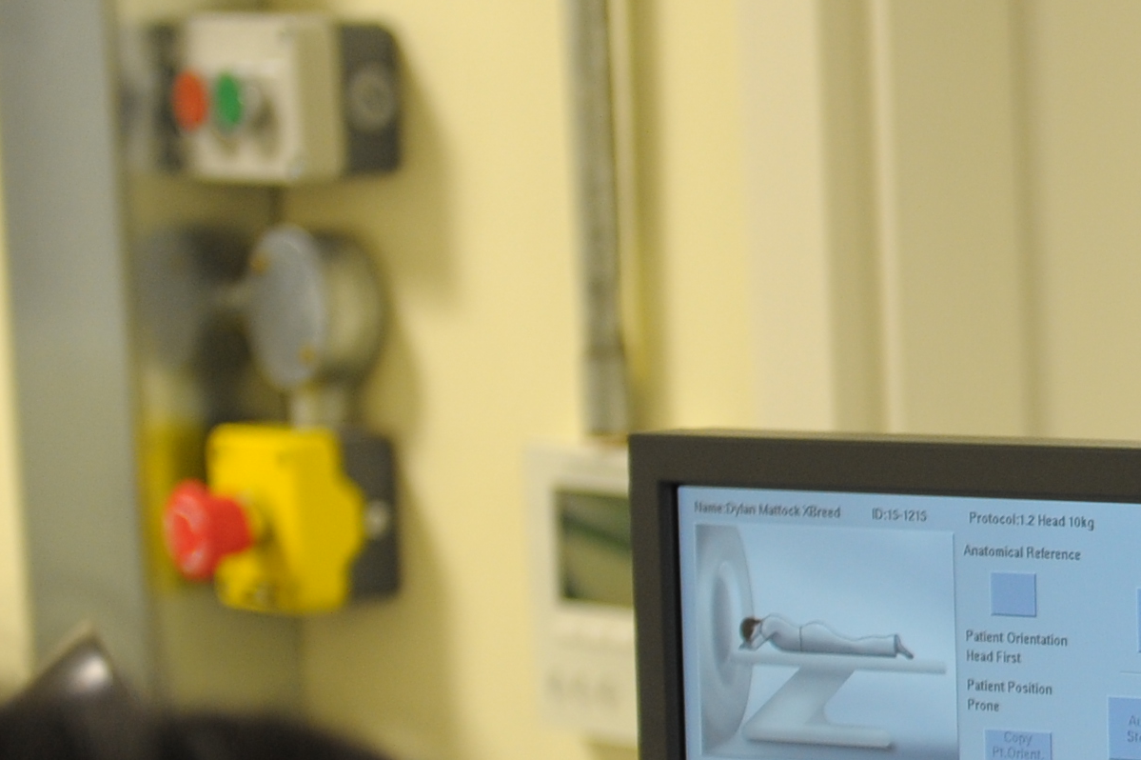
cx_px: 1589
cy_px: 1050
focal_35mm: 220
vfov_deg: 6.2
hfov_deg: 9.2
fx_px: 6969
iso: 800
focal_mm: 62
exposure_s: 1/100
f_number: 2.8
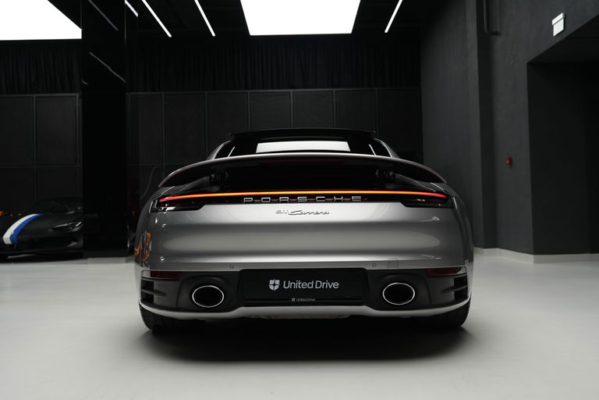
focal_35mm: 35
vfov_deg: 37.9
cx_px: 300
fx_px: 582
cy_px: 200
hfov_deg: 54.4
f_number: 4
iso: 500
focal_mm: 35
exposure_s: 1/40
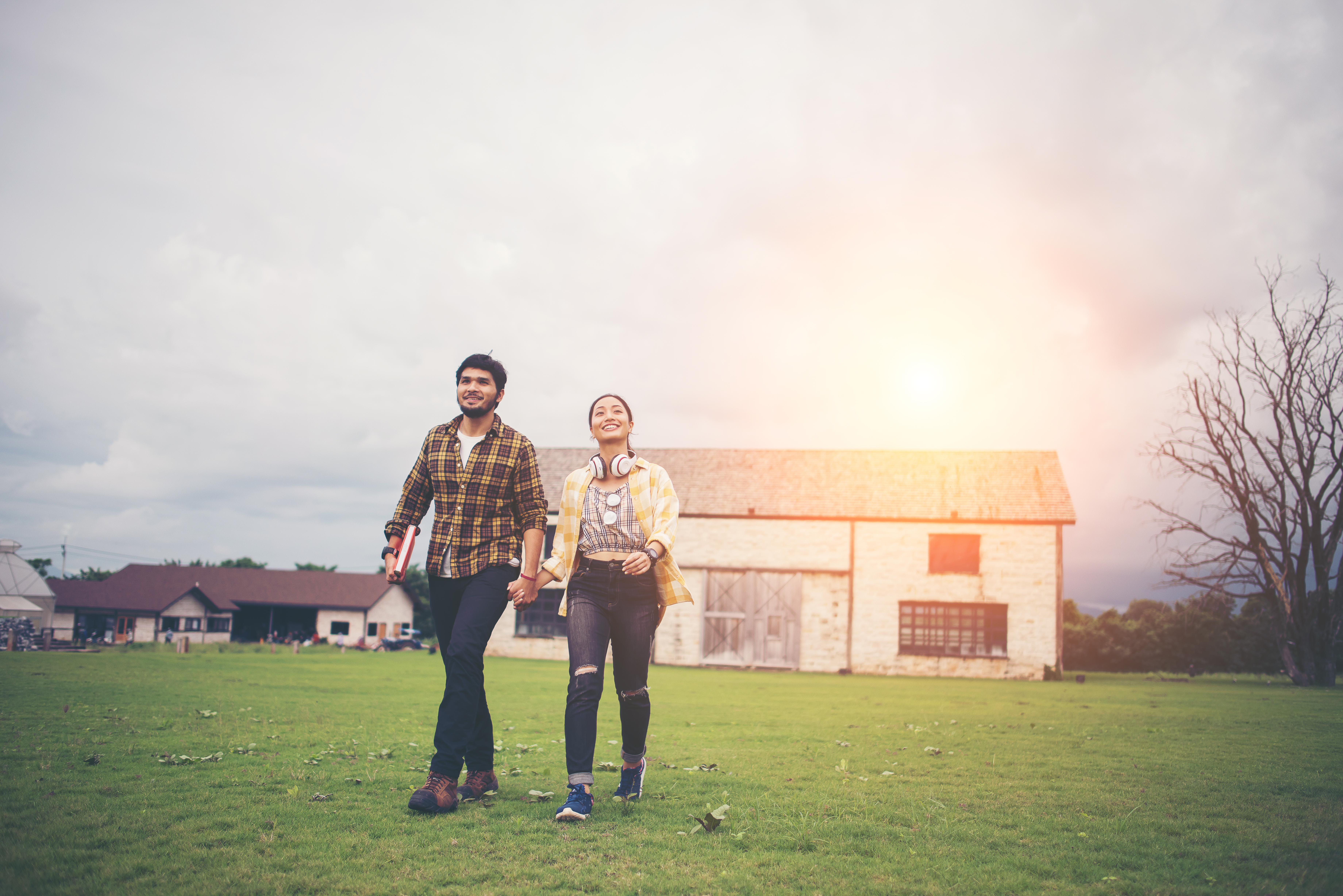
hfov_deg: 65.5
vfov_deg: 46.4
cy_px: 448
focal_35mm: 28
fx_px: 1045
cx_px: 672
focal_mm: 28
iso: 200
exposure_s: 1/2500
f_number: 1.8
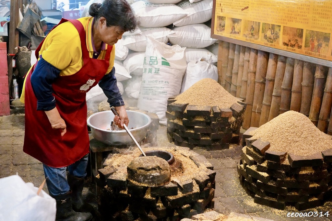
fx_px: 461
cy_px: 110
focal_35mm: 50
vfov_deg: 27.0
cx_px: 166
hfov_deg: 39.6
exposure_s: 1/125
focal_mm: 50
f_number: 6.3
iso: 6400
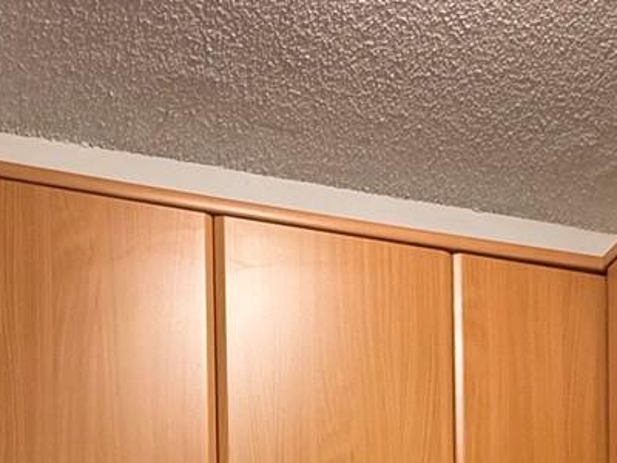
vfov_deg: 18.8
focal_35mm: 56
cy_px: 877
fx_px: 998
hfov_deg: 34.3
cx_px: 299
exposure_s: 1/60
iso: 250
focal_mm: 2.22
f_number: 2.2
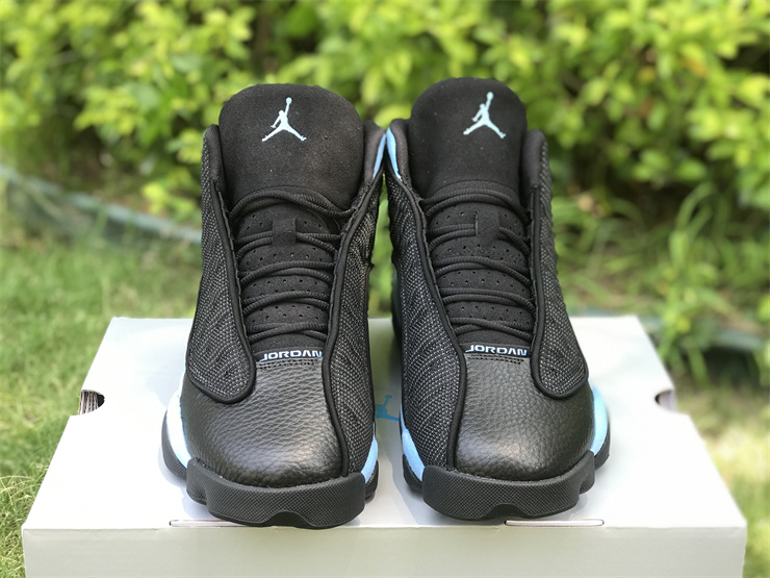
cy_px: 289
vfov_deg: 25.7
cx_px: 385
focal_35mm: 57
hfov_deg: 33.8
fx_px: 1268
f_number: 2.8
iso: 25
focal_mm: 6.6
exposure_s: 1/50
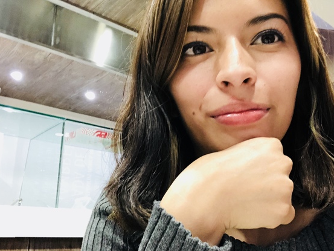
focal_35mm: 37
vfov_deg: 38.6
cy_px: 144
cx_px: 187
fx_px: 357
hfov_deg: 50.0
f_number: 2.2
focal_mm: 2.87
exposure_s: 1/30
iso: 320
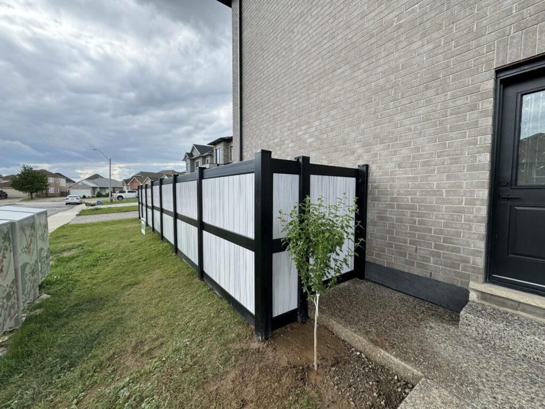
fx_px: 220
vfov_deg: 85.7
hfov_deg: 102.1
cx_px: 272
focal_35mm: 14
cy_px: 204
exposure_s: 1/418
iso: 40
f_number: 2.2
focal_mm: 2.22
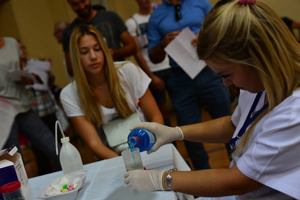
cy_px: 100
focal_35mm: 50
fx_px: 417
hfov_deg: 39.6
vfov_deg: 27.0
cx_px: 150
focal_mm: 50
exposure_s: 1/200
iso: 500
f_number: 3.5
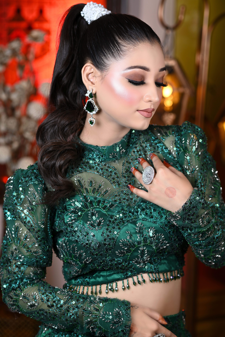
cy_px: 168
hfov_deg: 16.1
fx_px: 797
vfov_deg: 23.9
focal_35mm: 85
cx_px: 112
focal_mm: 85
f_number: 2.8
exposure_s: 1/200
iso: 200
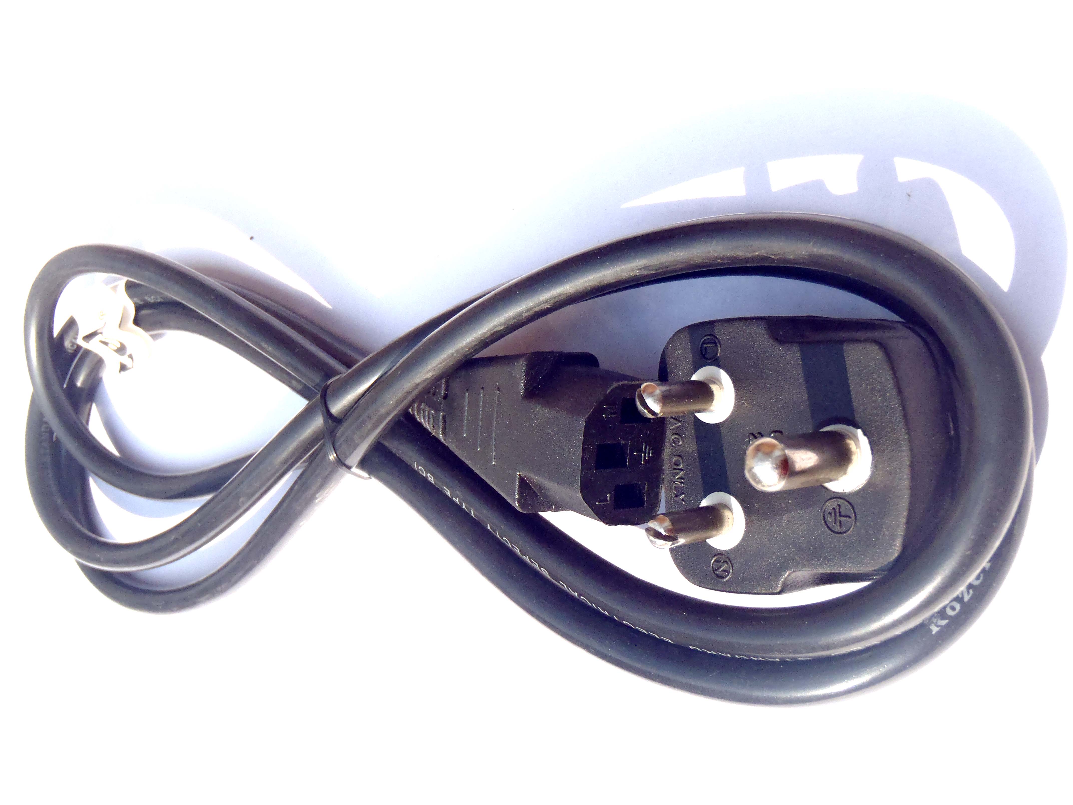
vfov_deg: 38.7
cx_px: 536
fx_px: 1147
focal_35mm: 37
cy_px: 402
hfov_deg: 50.1
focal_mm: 6.64
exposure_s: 1/80
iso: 200
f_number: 13
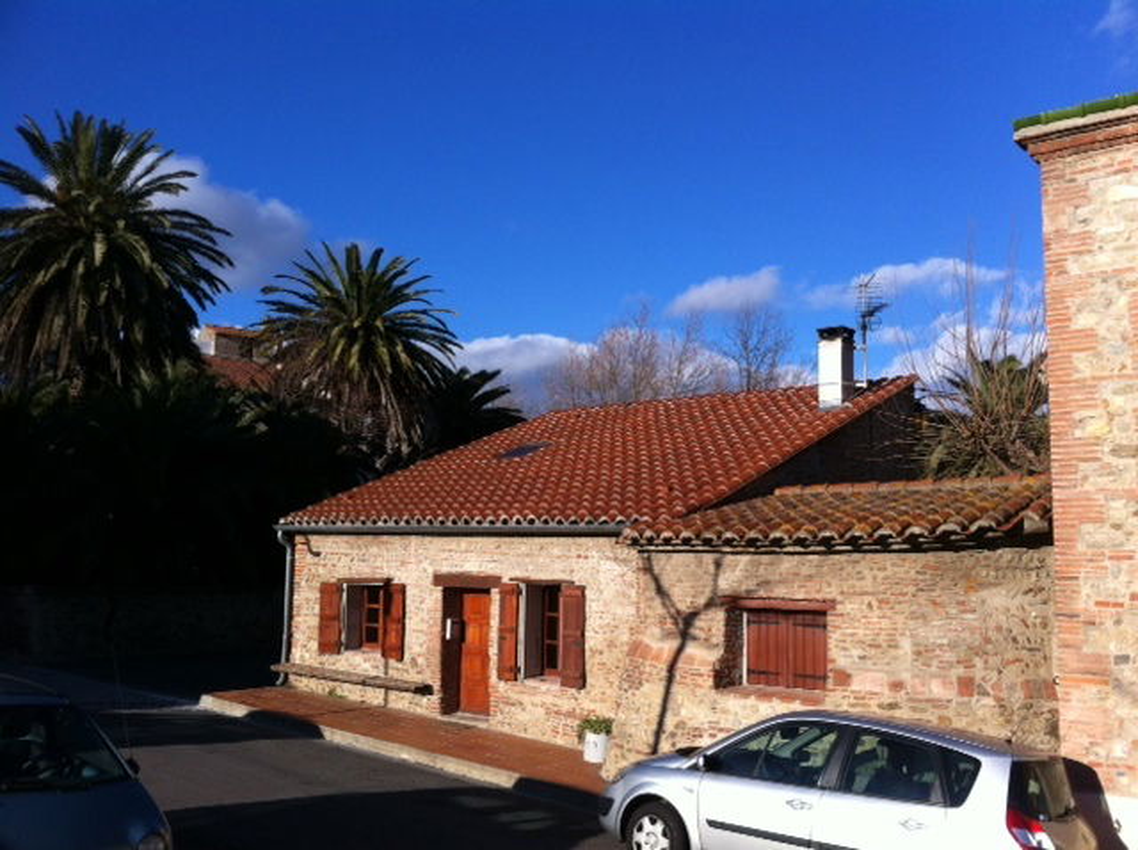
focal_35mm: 35
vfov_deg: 40.6
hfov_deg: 52.7
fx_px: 1149
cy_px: 425
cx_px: 569
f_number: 2.8
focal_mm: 3.85
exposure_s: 1/1160
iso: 80
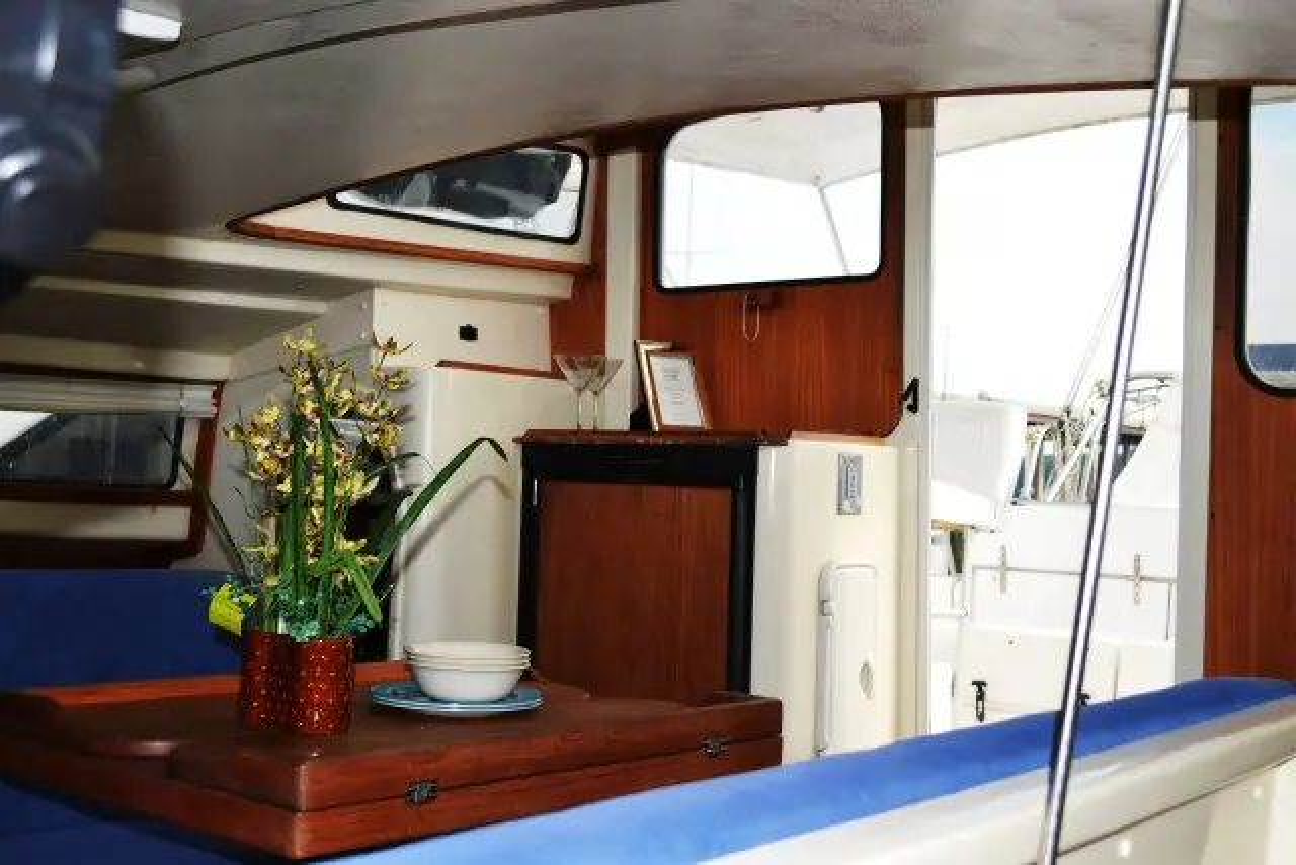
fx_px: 1512
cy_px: 432
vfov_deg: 31.9
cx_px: 648
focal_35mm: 42
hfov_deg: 46.4
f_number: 6.3
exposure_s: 1/200
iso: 100
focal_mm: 28
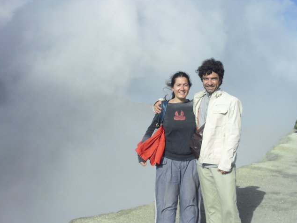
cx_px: 176
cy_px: 131
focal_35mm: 48
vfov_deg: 30.2
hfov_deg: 39.5
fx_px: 412
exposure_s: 1/320
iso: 100
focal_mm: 6.2
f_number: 8
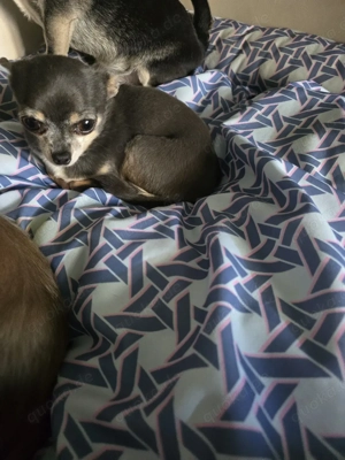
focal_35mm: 23
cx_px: 172
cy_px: 230
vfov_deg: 73.9
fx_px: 306
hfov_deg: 58.9
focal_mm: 6.3
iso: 1250
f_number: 1.7
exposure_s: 1/33.4
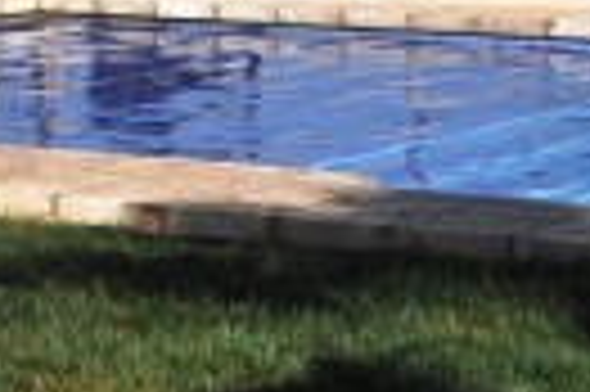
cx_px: -171
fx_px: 3077
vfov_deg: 7.1
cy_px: -268
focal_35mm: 188
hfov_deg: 10.7
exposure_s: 1/1250
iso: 200
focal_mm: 32
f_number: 8
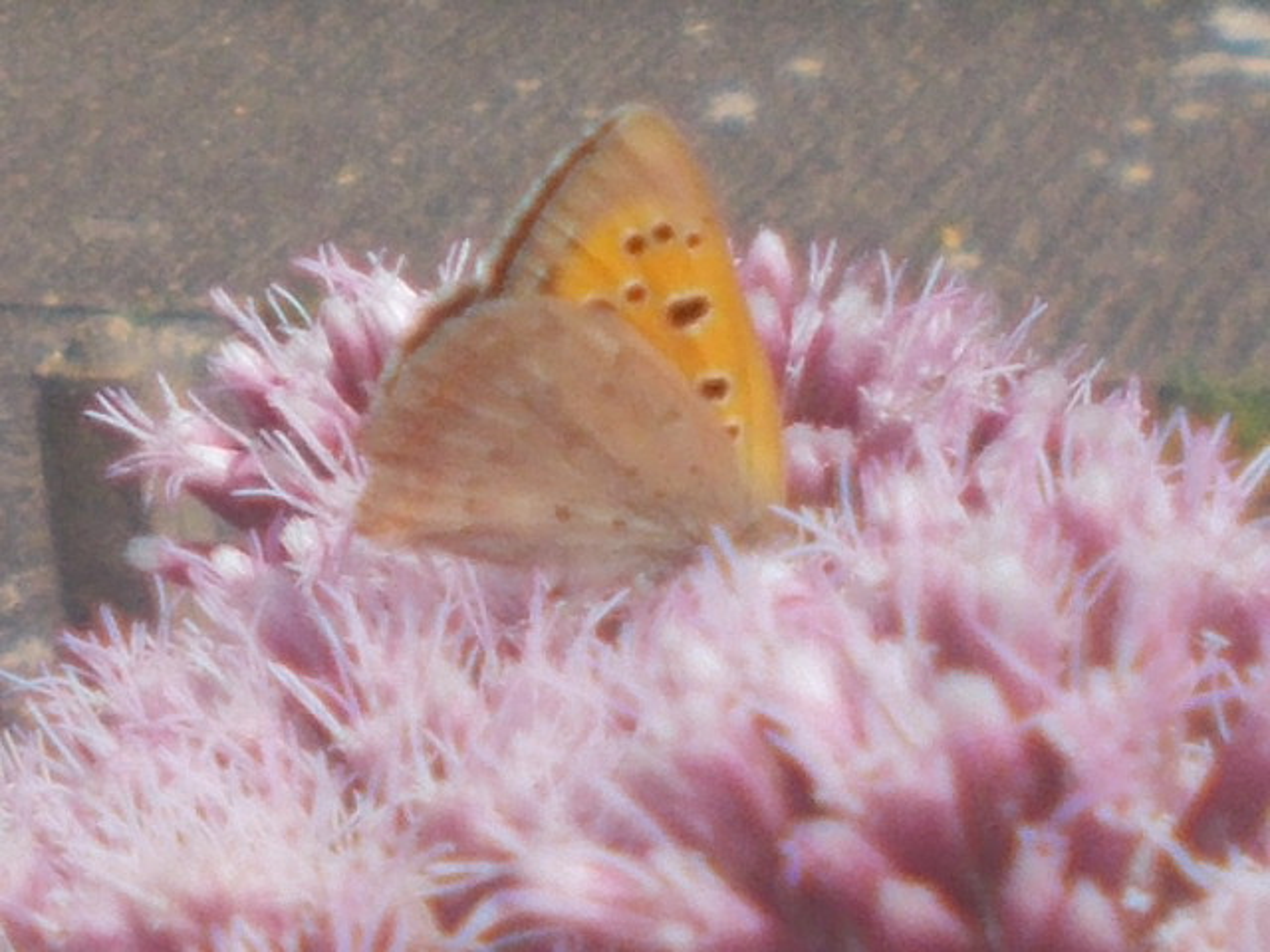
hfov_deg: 67.3
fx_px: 954
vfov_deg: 53.1
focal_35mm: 26
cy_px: 476
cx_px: 635
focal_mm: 4.6
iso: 80
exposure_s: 1/250
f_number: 8
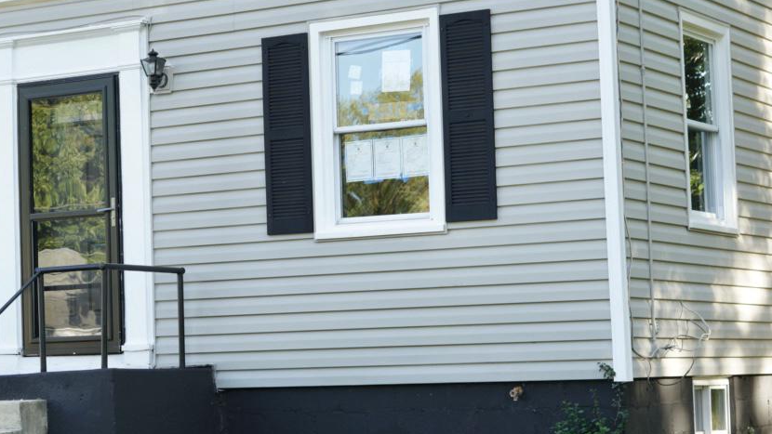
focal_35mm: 102
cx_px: 206
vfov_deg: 11.9
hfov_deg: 20.8
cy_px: 195
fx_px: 2088
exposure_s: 1/100
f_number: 4.5
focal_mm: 50
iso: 160
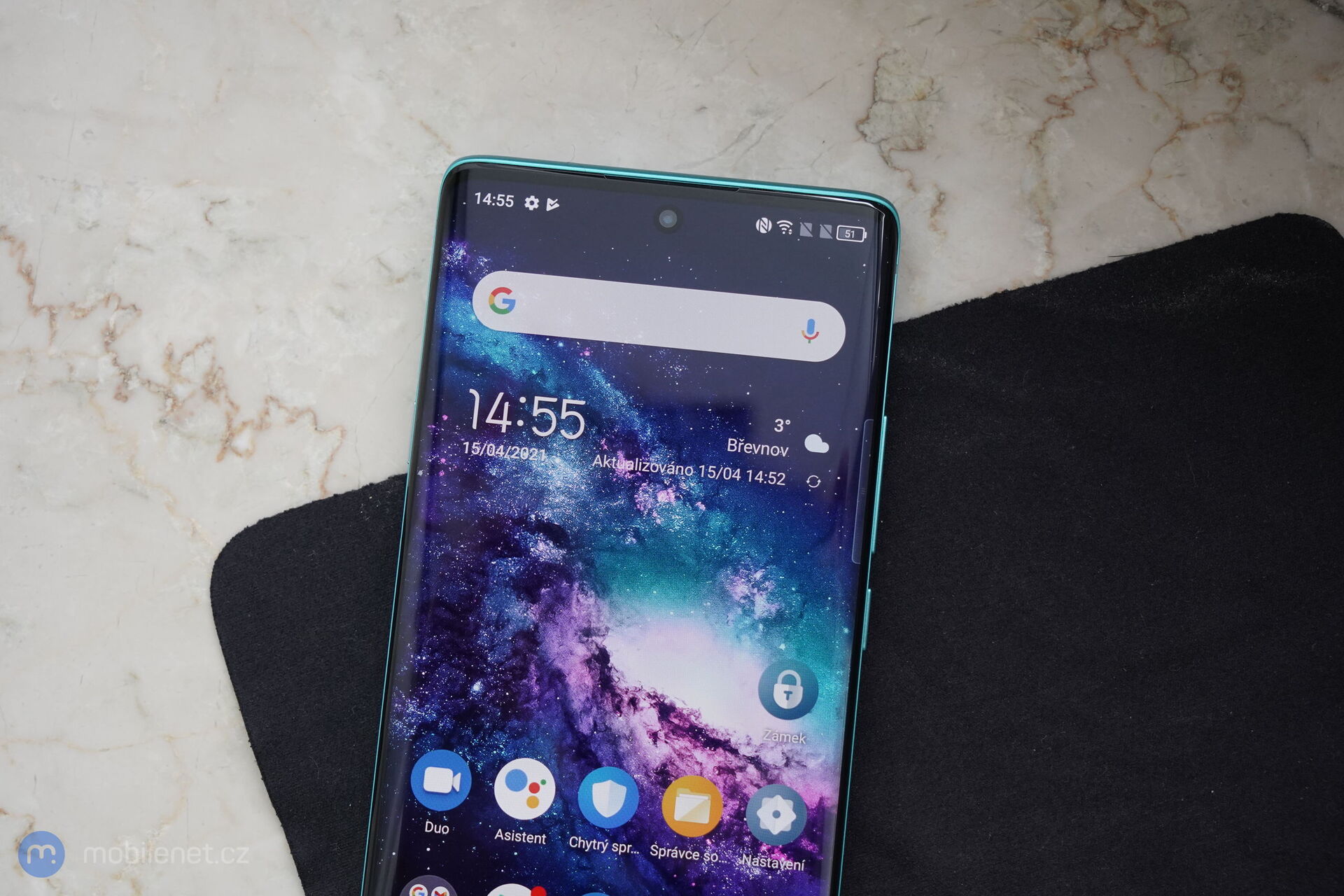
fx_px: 1829
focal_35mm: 49
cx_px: 672
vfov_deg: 27.5
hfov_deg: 40.3
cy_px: 448
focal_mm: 49
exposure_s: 1/250
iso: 3200
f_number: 8
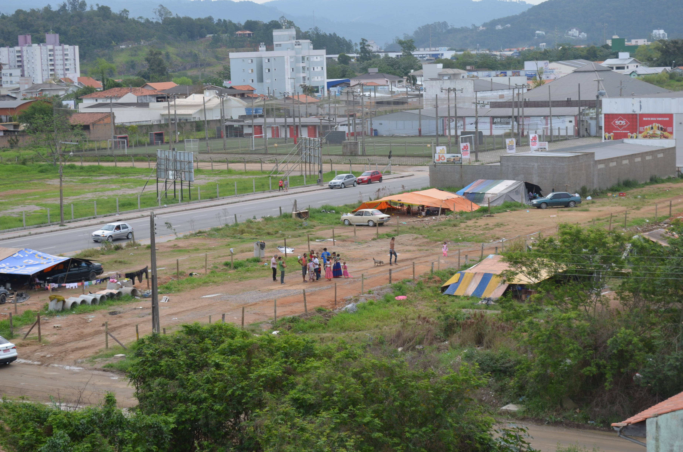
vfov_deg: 16.5
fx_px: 1562
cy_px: 226
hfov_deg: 24.7
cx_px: 342
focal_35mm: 82
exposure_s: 1/200
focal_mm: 55
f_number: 7.1
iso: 200
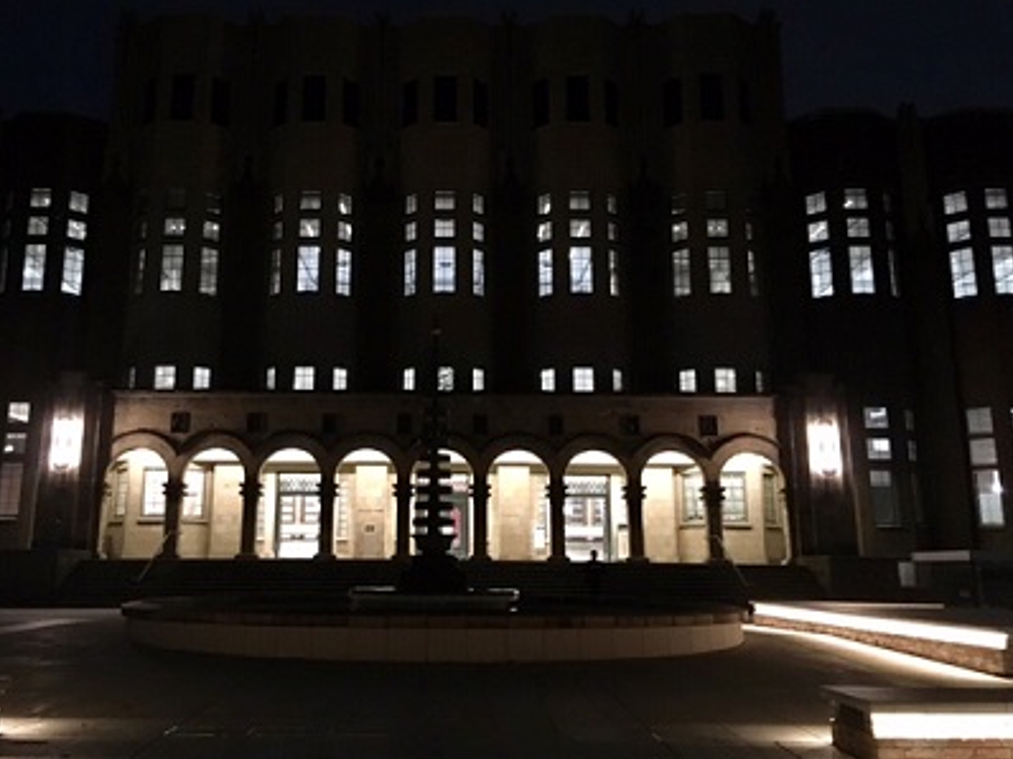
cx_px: 428
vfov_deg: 40.6
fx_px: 1024
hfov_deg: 52.4
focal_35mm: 35
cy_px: 321
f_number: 2.2
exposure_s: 1/15
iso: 500
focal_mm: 4.15
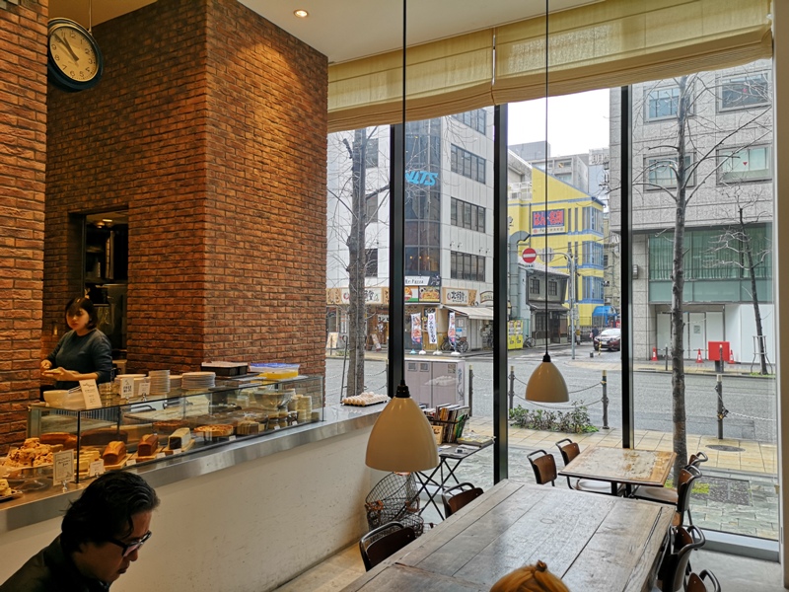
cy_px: 296
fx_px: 615
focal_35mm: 27
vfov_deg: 51.4
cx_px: 394
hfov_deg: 65.3
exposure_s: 1/162
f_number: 1.8
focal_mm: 3.95
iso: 50
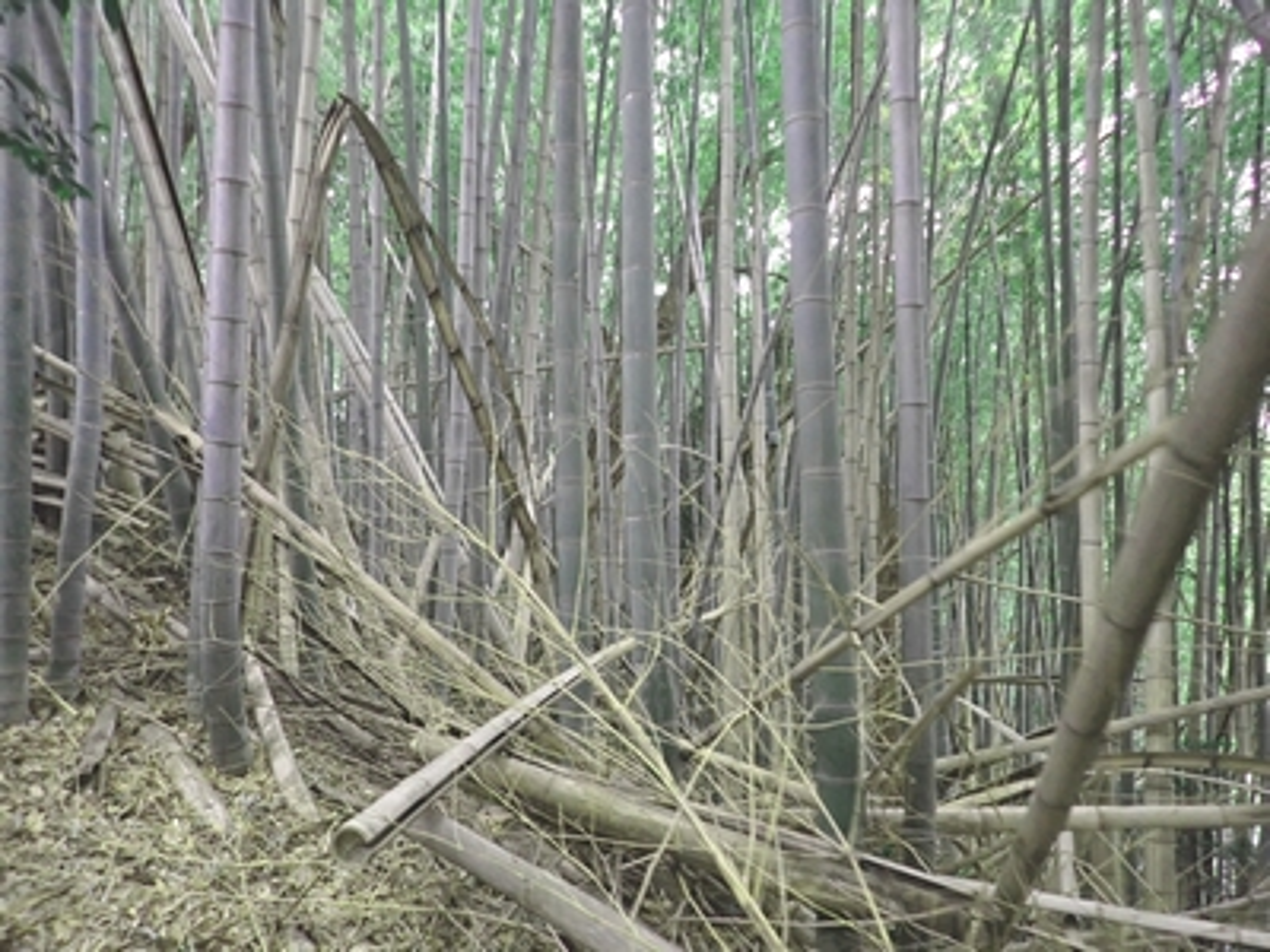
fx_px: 917
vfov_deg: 54.9
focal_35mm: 25
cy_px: 476
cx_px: 635
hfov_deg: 69.4
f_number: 2
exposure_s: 1/30
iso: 800
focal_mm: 4.5
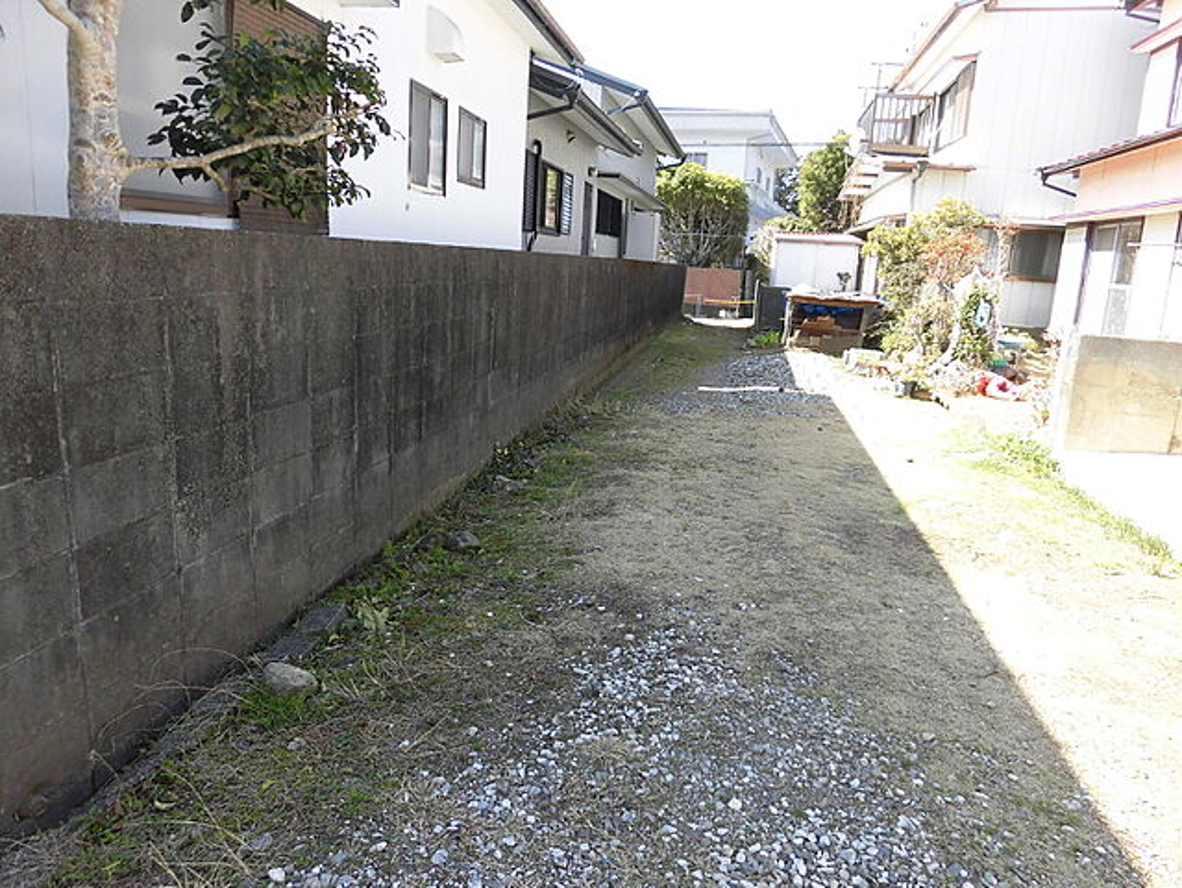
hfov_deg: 71.6
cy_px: 444
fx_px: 820
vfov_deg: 56.9
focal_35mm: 24
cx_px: 591
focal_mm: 4.3
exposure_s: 1/250
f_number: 3.1
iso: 100
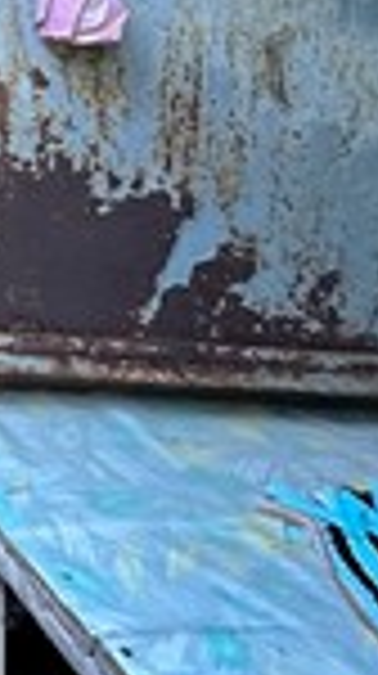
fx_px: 1162
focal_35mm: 65
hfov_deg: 12.7
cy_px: -194
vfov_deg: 27.3
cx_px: -603
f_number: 2.2
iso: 250
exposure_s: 1/99
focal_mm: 2.22
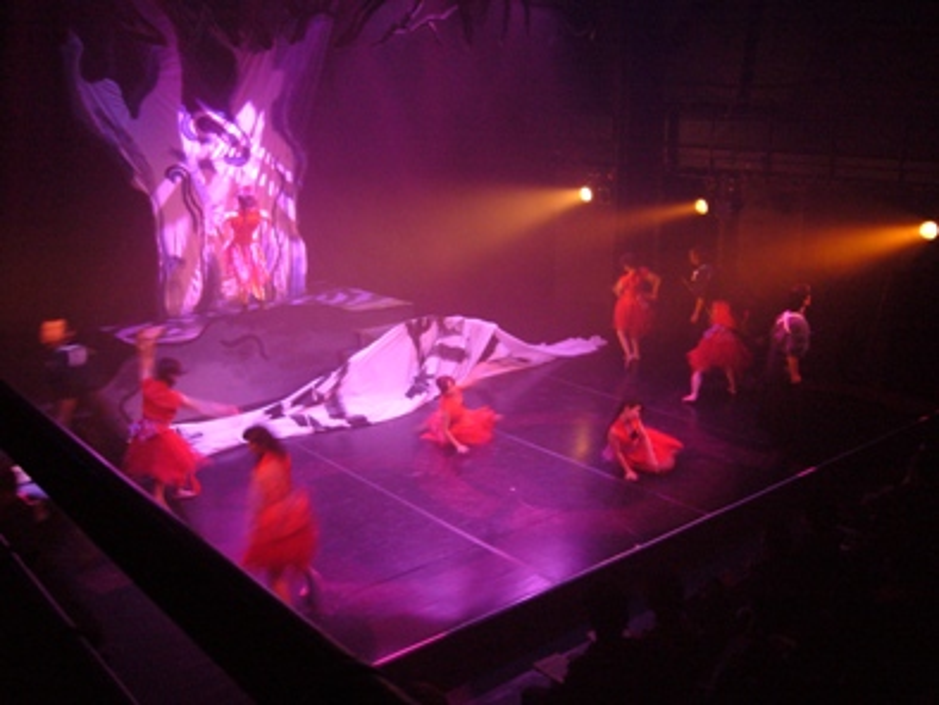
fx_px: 977
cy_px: 352
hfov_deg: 51.3
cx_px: 470
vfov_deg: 39.7
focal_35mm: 36
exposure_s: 1/8
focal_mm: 6
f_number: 2.9
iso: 200
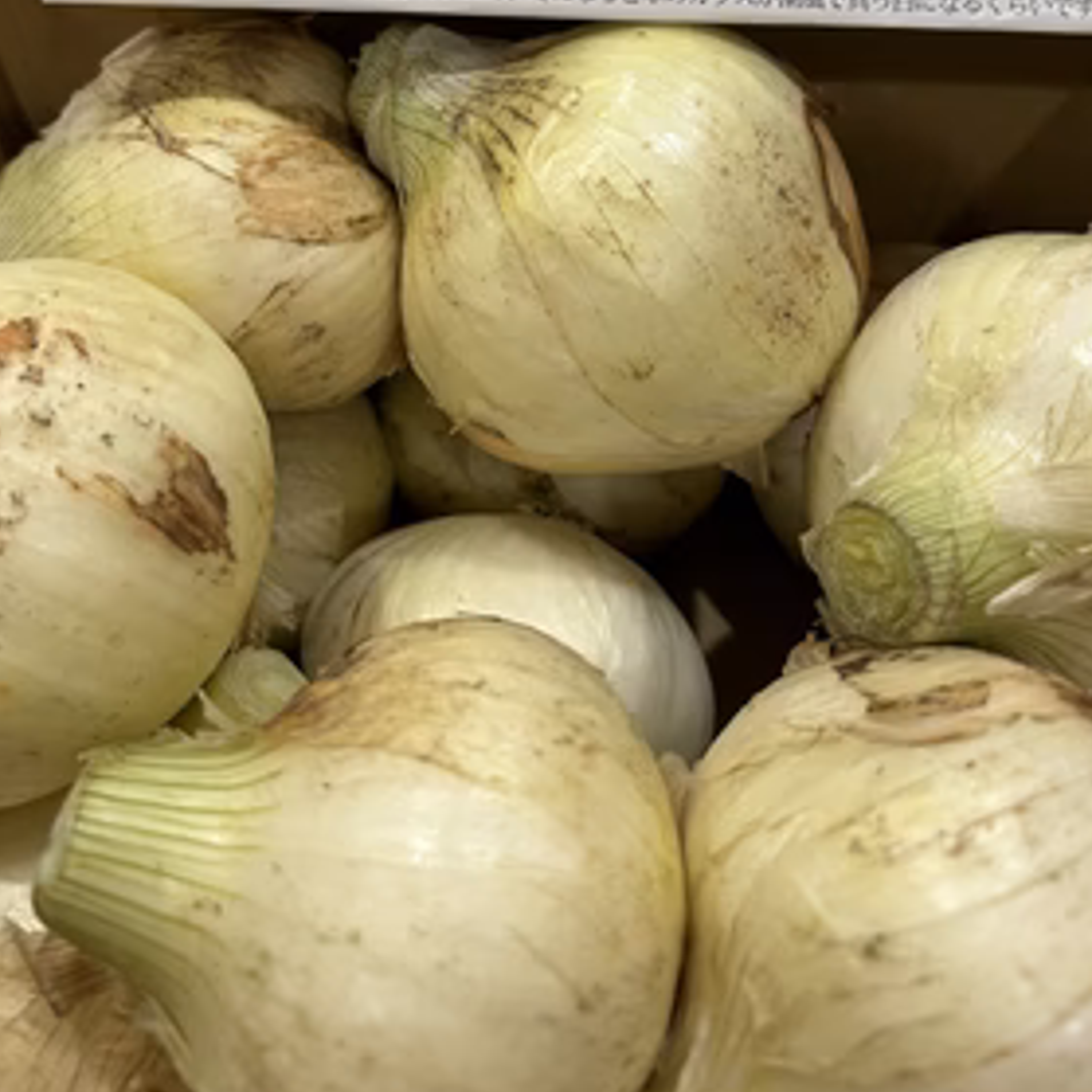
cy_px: 337
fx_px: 1178
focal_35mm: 33
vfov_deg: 48.6
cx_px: 556
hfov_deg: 49.7
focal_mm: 5.7
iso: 125
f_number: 1.5
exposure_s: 1/120
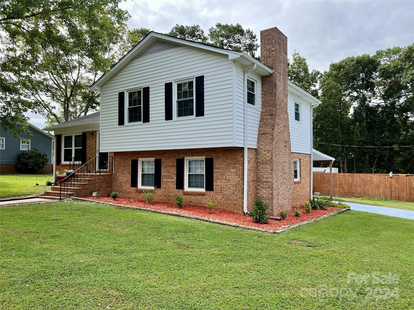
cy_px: 155
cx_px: 207
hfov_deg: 67.3
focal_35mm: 26
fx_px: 311
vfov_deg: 53.1
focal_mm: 5.7
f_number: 1.5
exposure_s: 1/1183
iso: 50
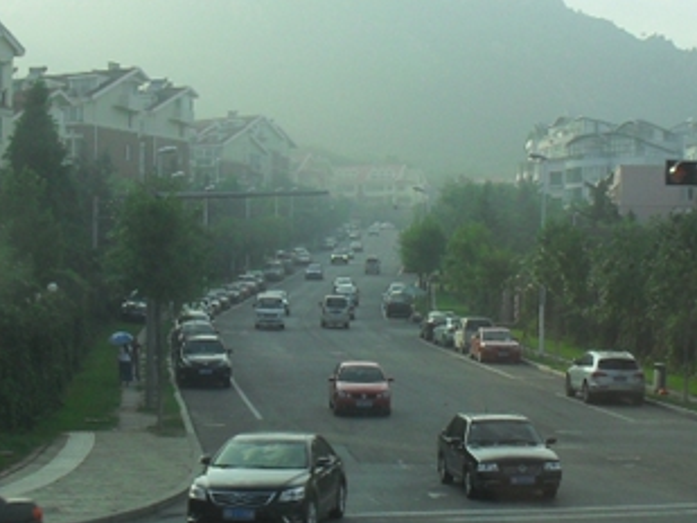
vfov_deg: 17.0
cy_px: 295
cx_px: 345
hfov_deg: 22.5
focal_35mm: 87
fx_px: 1752
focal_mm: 6.3
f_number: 8.4
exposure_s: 1/125
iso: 100
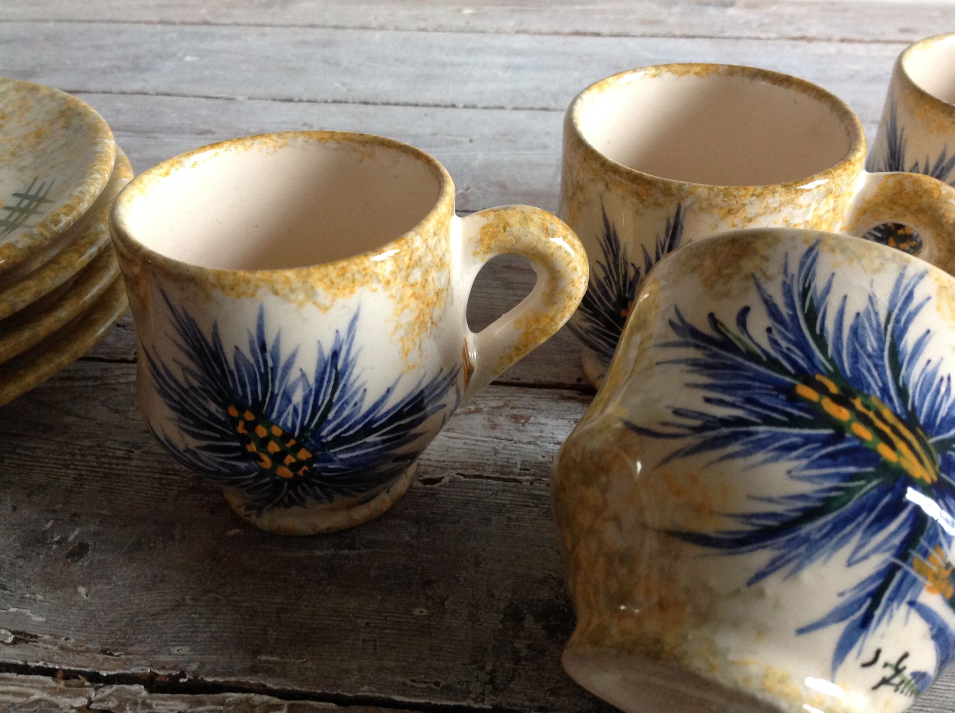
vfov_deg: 40.6
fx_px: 964
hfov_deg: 52.7
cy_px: 356
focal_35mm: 35
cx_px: 478
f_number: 2.4
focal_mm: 4.28
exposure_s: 1/15
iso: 250
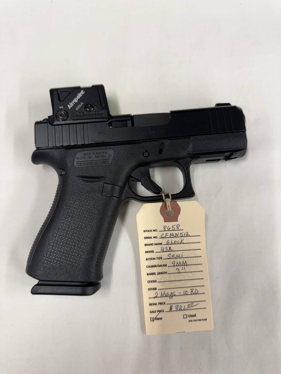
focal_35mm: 24
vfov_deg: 71.6
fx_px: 260
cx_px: 140
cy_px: 187
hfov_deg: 56.8
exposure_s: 1/120
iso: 125
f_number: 1.78
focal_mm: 6.76
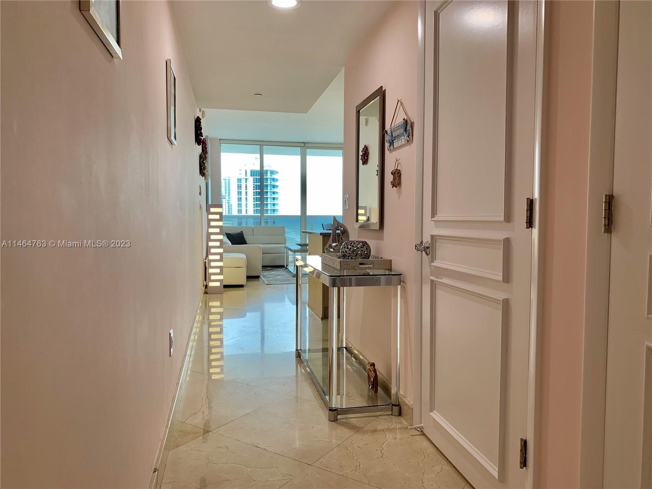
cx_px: 326
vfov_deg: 53.1
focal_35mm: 26
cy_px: 244
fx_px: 490
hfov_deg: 67.3
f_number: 1.8
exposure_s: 1/120
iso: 80
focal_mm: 4.25
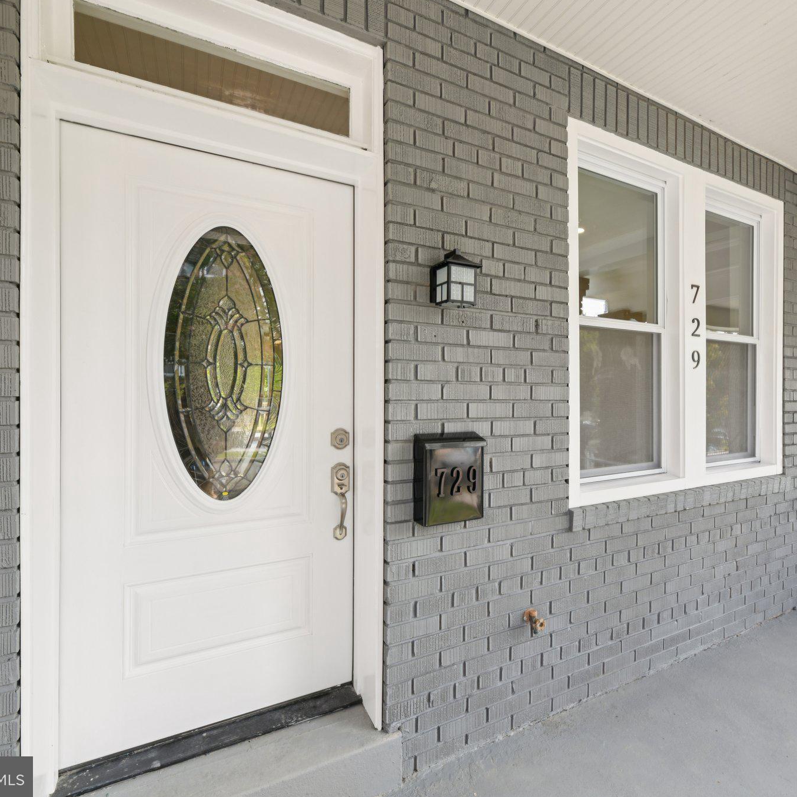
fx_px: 469
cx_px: 505
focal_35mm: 18
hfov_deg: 79.0
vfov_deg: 80.7
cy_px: 398
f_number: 8
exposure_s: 1/50
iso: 100
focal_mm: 14
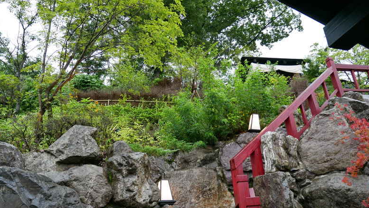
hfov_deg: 69.9
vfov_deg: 42.6
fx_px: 264
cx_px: 182
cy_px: 128
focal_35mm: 27
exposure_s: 1/60
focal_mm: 12
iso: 250
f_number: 3.5
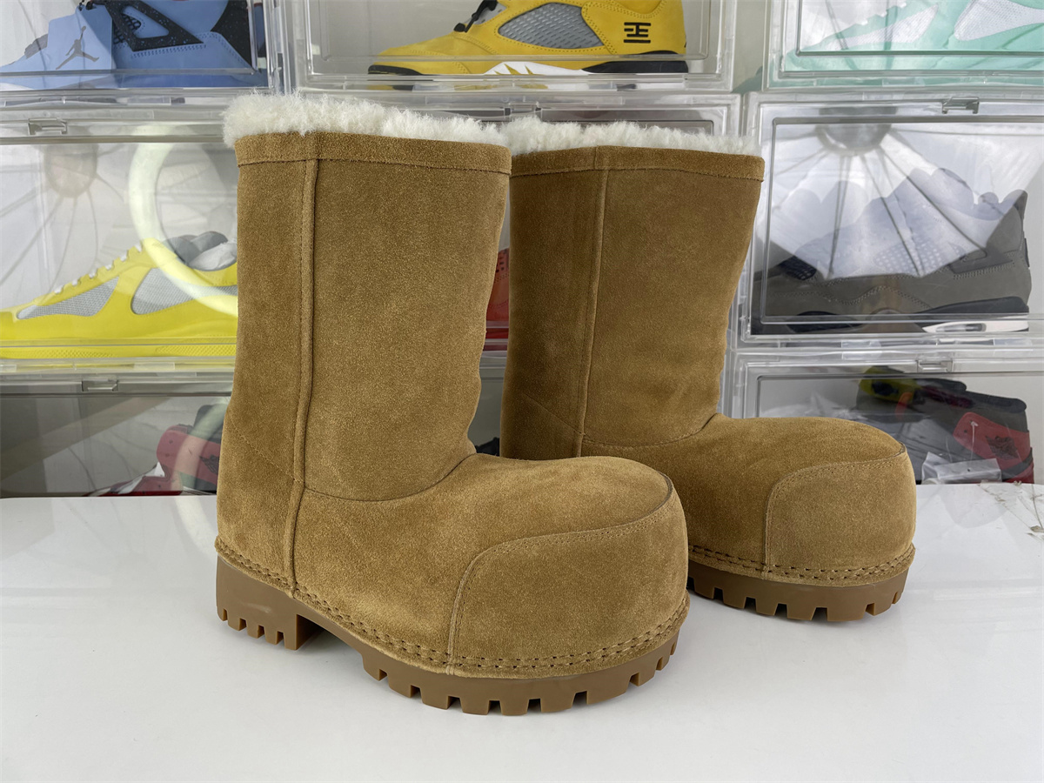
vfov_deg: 53.1
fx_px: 784
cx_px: 522
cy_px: 392
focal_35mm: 26
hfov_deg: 67.3
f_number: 1.6
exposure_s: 1/129
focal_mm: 4.2
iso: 32
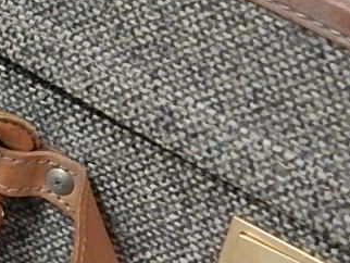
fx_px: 1558
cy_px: 98
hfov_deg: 11.1
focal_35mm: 154
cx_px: -442
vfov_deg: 9.6
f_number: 3.2
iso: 400
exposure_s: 1/20
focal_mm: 5.6
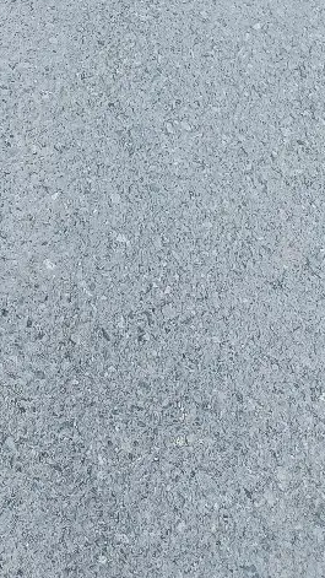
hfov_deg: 14.7
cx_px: -217
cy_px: -143
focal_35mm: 74
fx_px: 1134
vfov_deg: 25.3
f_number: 1.65
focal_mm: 6.14
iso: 87
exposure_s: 1/101
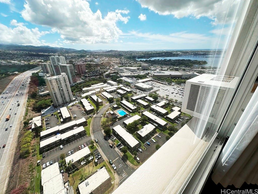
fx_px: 104
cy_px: 97
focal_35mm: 14
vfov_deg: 85.7
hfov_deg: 102.1
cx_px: 129
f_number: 2.2
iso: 50
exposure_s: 1/3300
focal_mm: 2.22
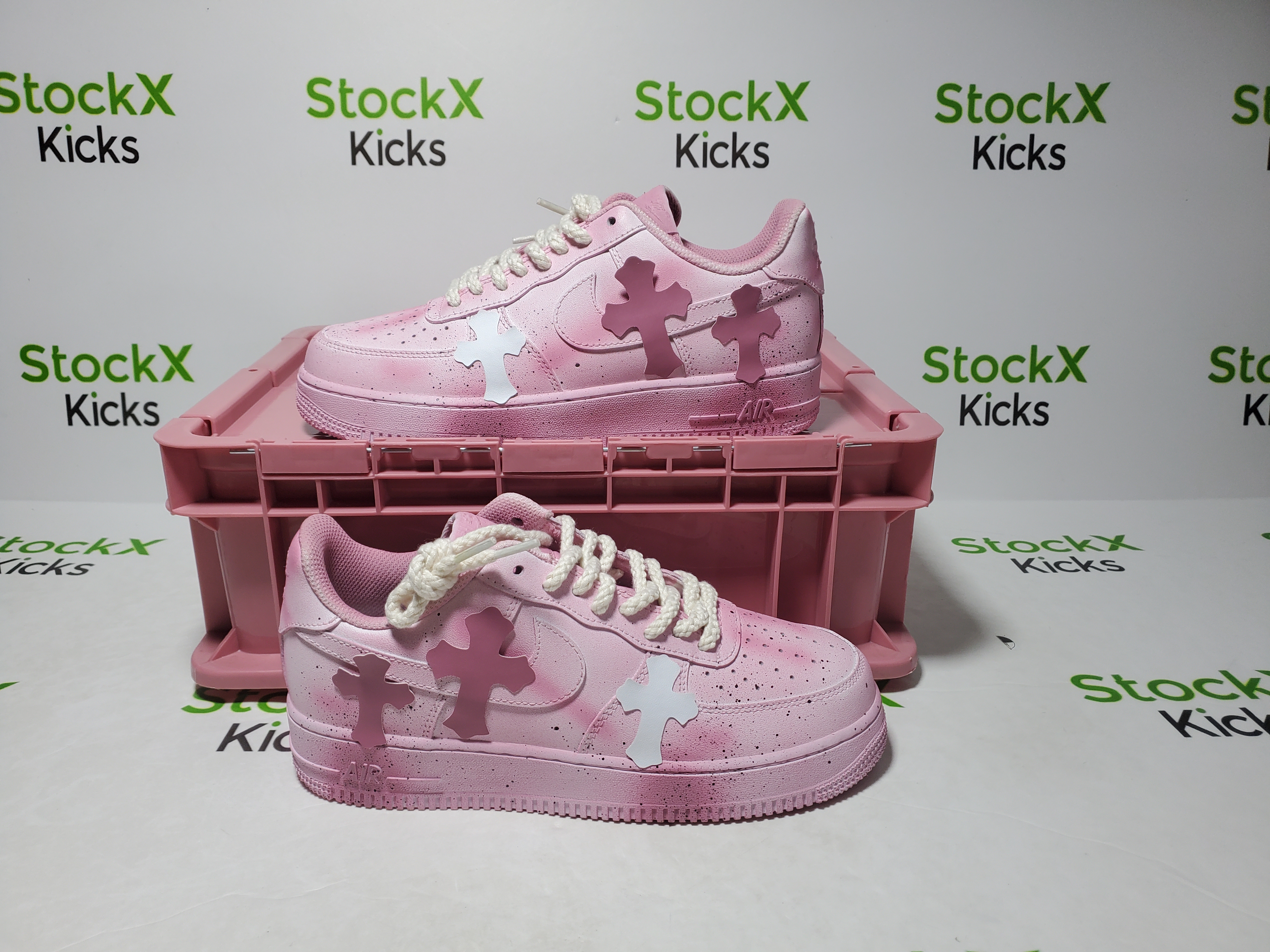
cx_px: 635
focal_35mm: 26
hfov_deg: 67.3
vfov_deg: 53.1
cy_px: 476
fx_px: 954
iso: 50
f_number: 1.5
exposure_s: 1/562
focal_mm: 4.3
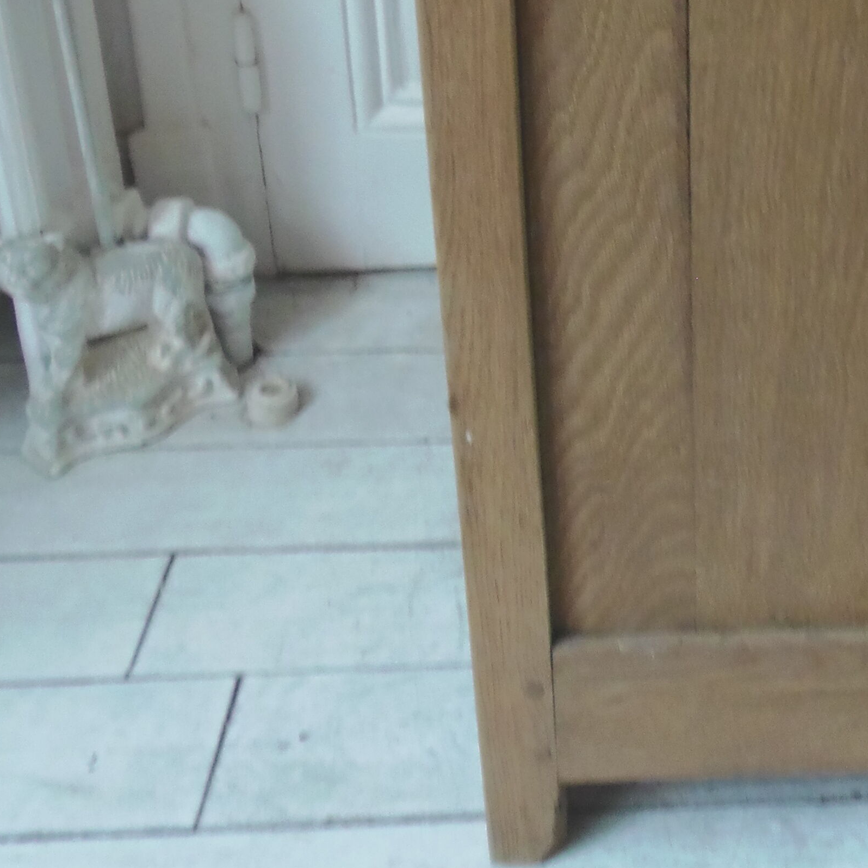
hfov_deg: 28.7
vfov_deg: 27.5
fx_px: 1617
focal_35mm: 57
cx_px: 807
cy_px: -83
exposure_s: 1/13
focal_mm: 4.3
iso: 200
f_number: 2.9
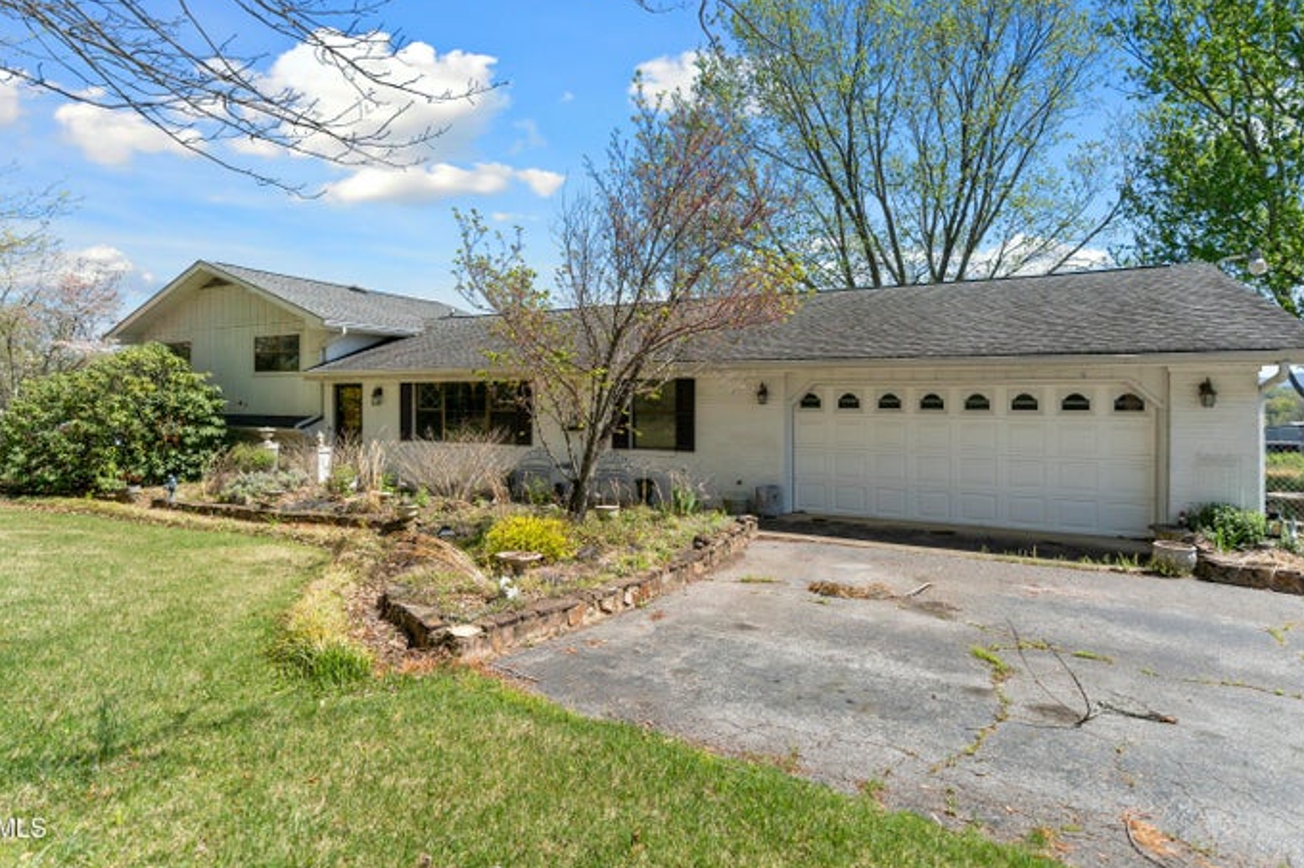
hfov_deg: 90.0
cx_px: 623
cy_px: 410
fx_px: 652
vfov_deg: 67.3
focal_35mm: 18
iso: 100
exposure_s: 1/1250
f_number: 2.8
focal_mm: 17
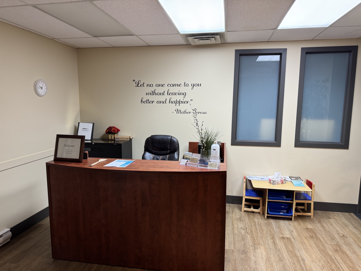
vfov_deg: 56.8
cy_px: 136
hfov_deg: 71.6
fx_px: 250
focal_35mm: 24
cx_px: 180
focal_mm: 6.76
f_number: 1.78
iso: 160
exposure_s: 1/60
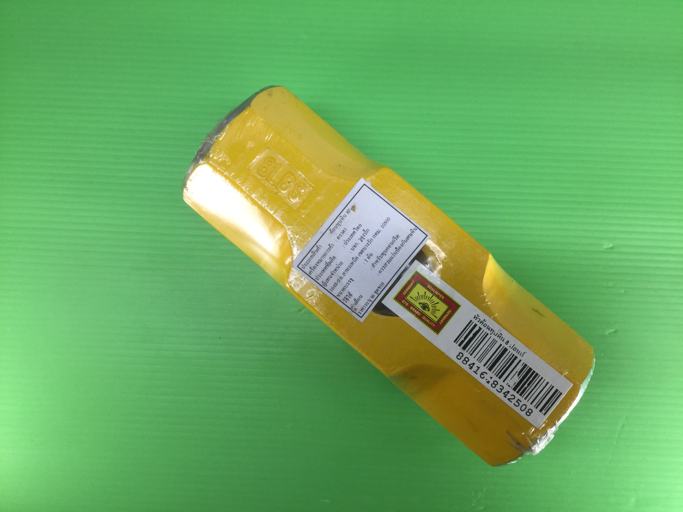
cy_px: 256
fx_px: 612
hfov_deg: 58.4
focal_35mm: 31
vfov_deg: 45.4
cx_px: 342
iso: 40
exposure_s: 1/100
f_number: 2.4
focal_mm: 3.3
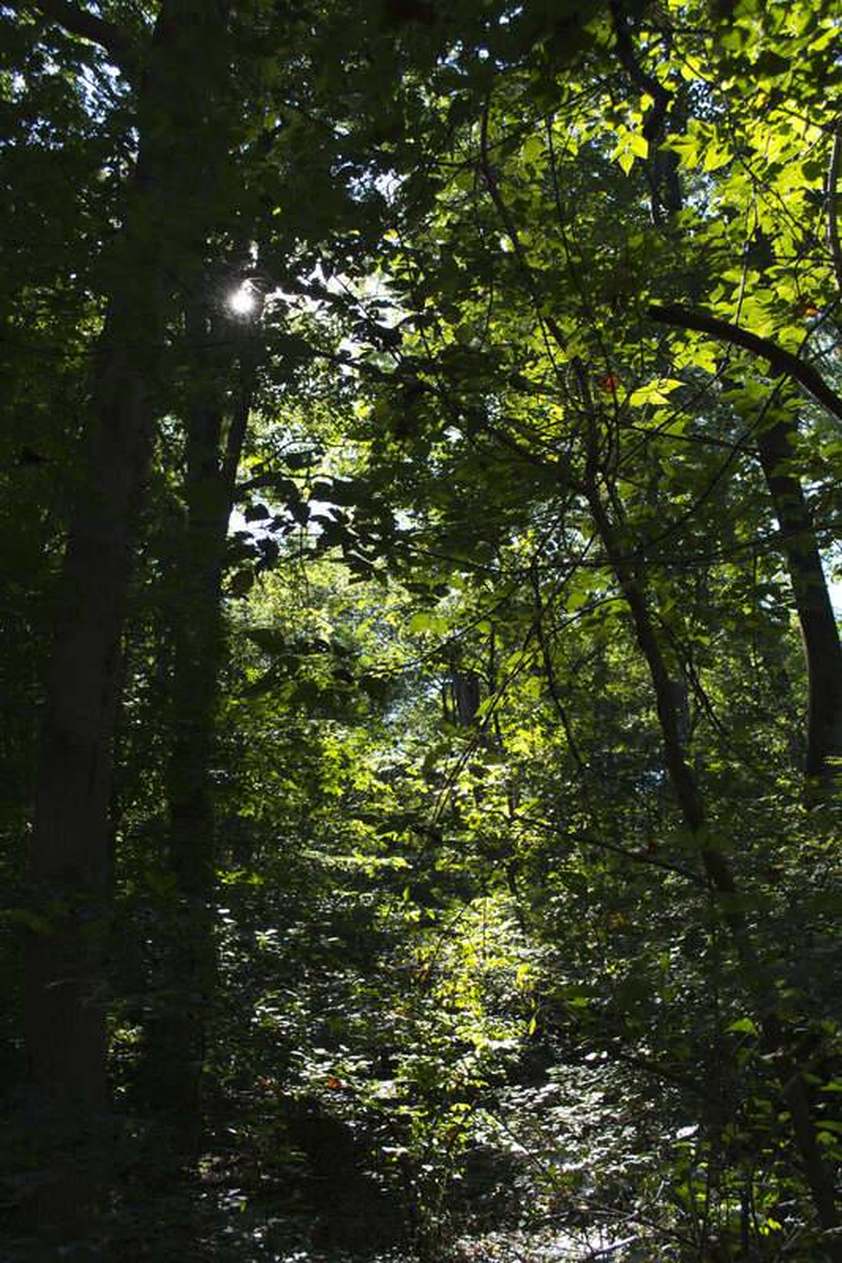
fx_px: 1263
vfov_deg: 53.1
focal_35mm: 36
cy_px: 632
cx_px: 421
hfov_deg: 36.9
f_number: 5.6
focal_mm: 24
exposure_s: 1/125
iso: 250
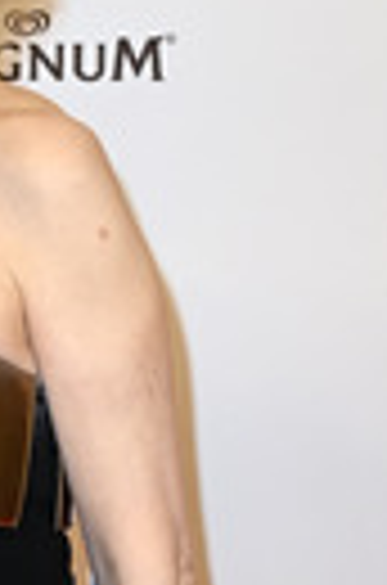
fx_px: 4101
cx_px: -135
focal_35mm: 253
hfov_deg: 5.4
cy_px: 477
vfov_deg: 8.1
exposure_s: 1/250
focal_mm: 82
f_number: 7.1
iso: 640
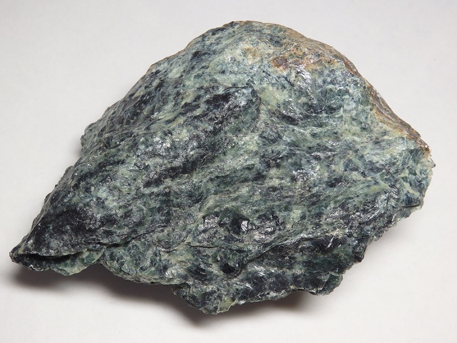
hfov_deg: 29.4
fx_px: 871
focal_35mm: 66
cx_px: 228
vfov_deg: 22.3
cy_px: 172
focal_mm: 11.9
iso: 250
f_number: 4.4
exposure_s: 1/60
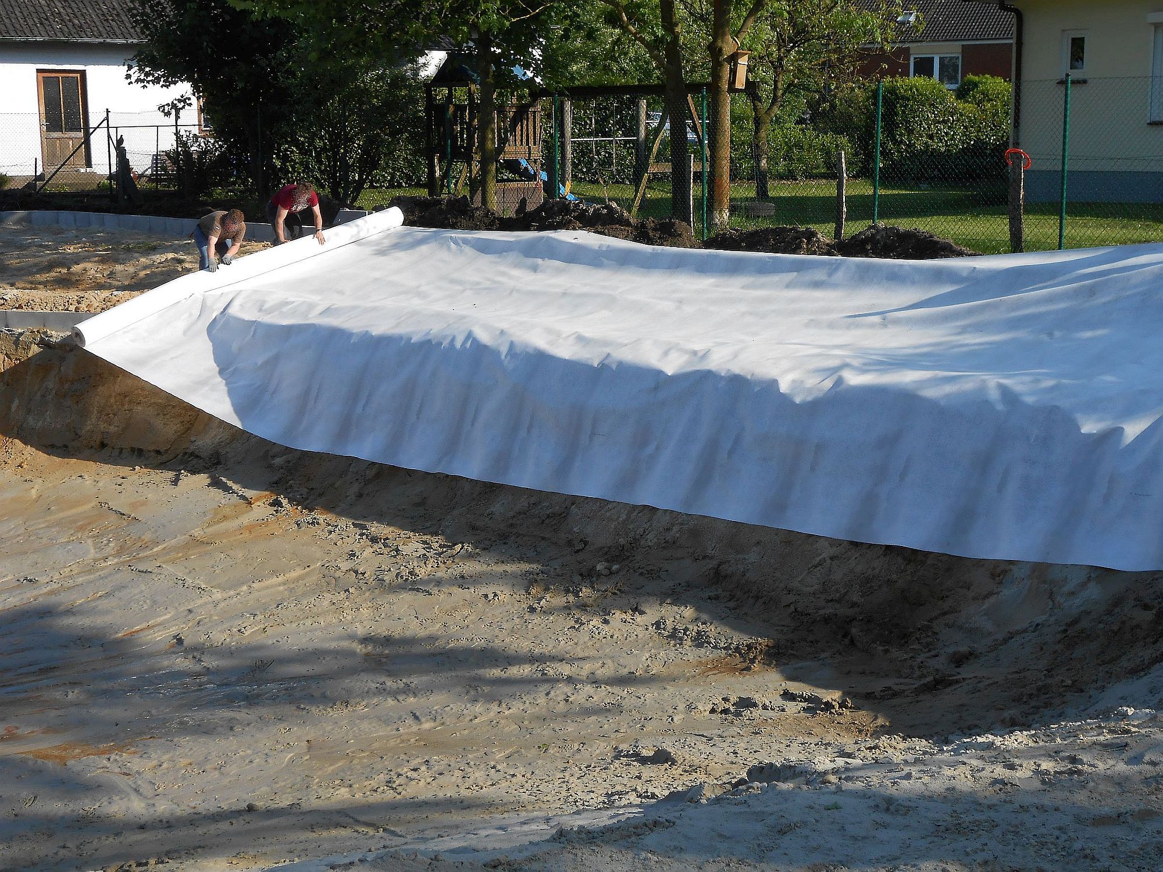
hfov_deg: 38.9
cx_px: 582
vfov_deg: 29.7
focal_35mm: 49
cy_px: 436
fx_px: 1646
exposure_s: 1/400
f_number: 4.8
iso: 80
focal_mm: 8.8
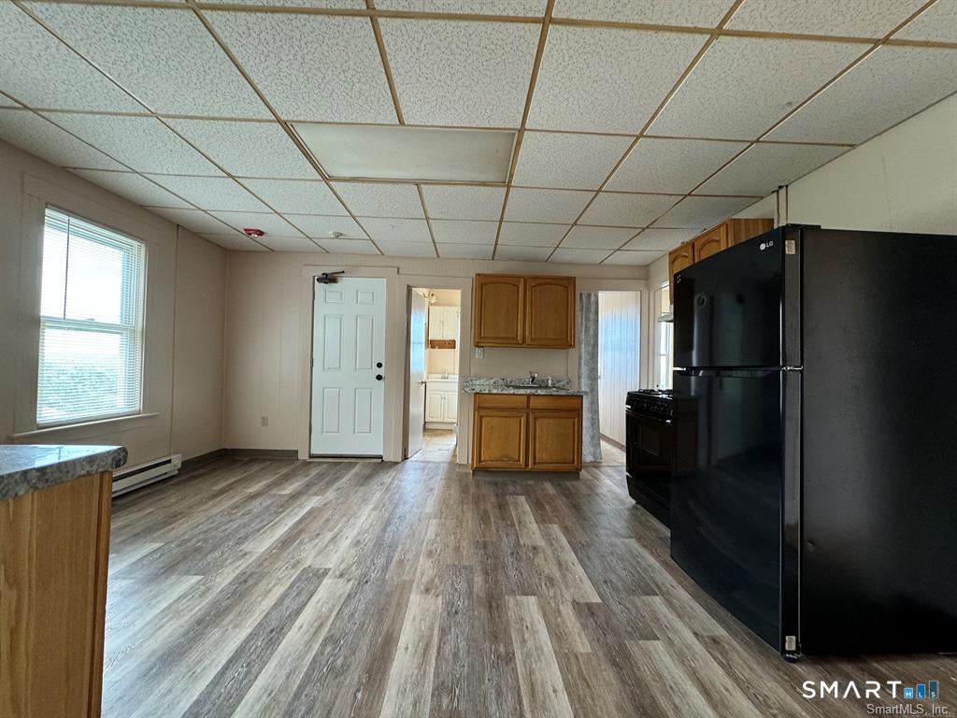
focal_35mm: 14
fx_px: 387
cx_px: 478
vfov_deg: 85.7
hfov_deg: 102.1
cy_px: 359
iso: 160
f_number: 2.2
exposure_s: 1/60
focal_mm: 2.22
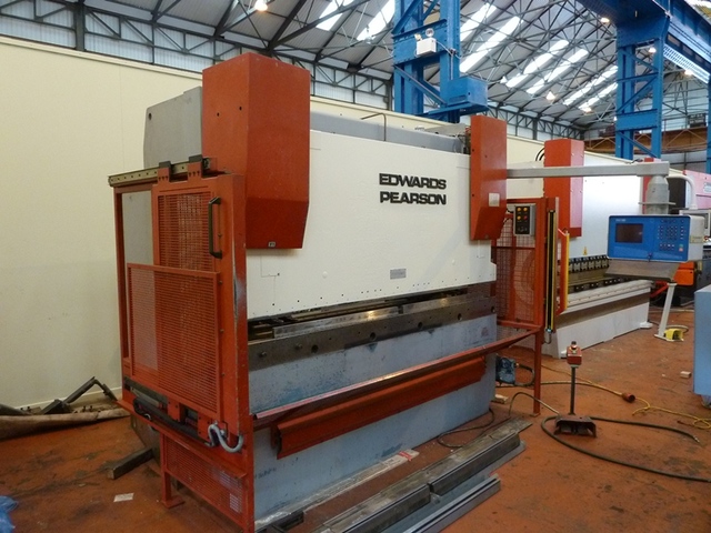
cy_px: 266
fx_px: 513
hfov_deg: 69.4
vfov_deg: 54.9
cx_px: 356
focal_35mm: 25
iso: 400
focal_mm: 4.1
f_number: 3.3
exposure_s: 1/20
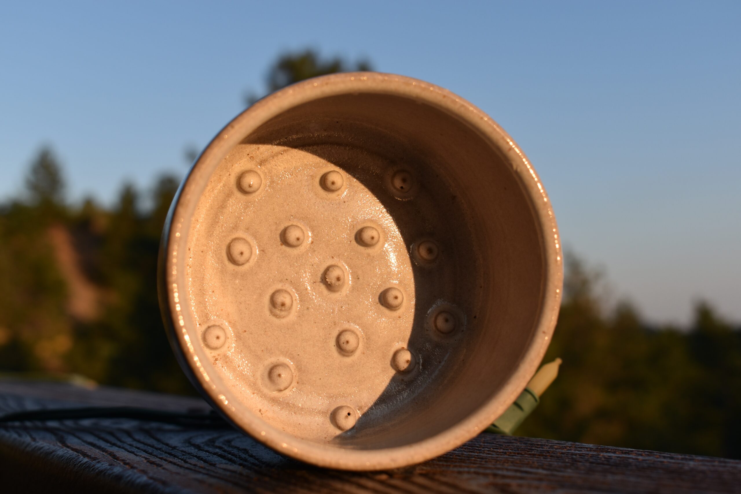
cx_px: 370
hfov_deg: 38.9
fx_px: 1050
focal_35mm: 51
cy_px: 247
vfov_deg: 26.5
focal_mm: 34
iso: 125
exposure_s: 1/250
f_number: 8
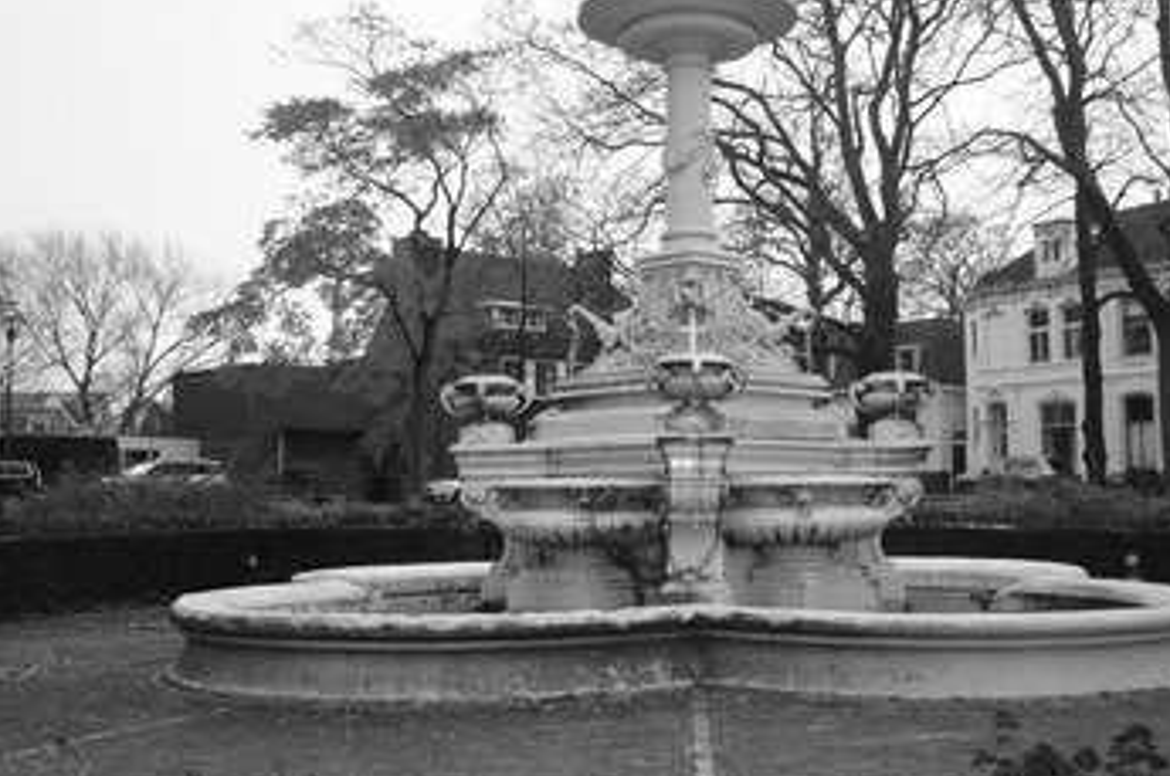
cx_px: 692
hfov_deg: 44.4
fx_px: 1428
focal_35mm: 44
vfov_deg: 30.4
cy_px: 342
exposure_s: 1/100
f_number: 3.8
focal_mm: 22
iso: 640
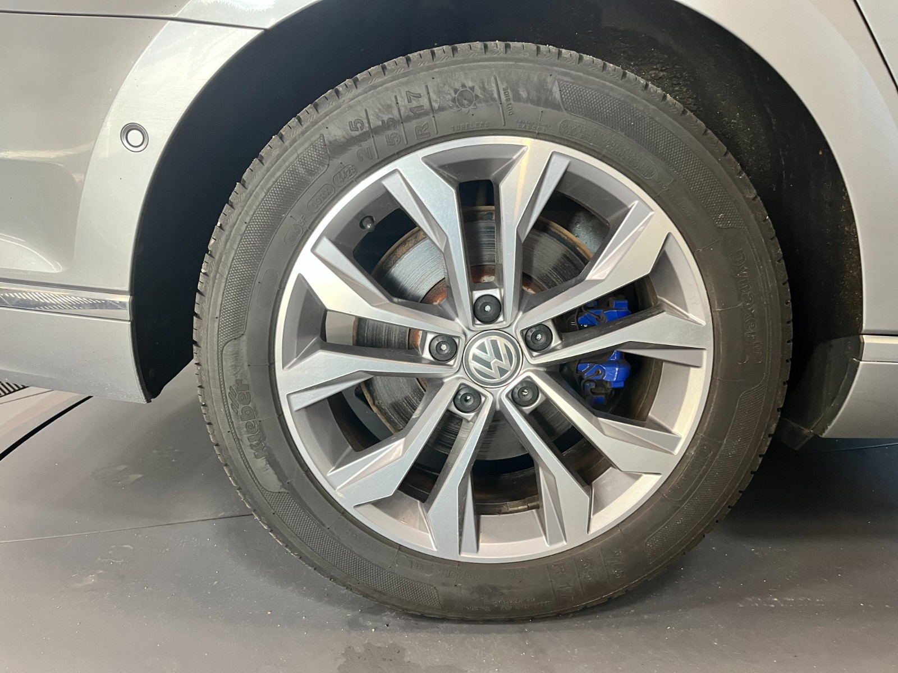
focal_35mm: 26
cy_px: 336
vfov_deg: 53.1
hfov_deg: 67.3
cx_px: 449
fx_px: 674
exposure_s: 1/50
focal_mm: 5.1
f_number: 1.6
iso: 250
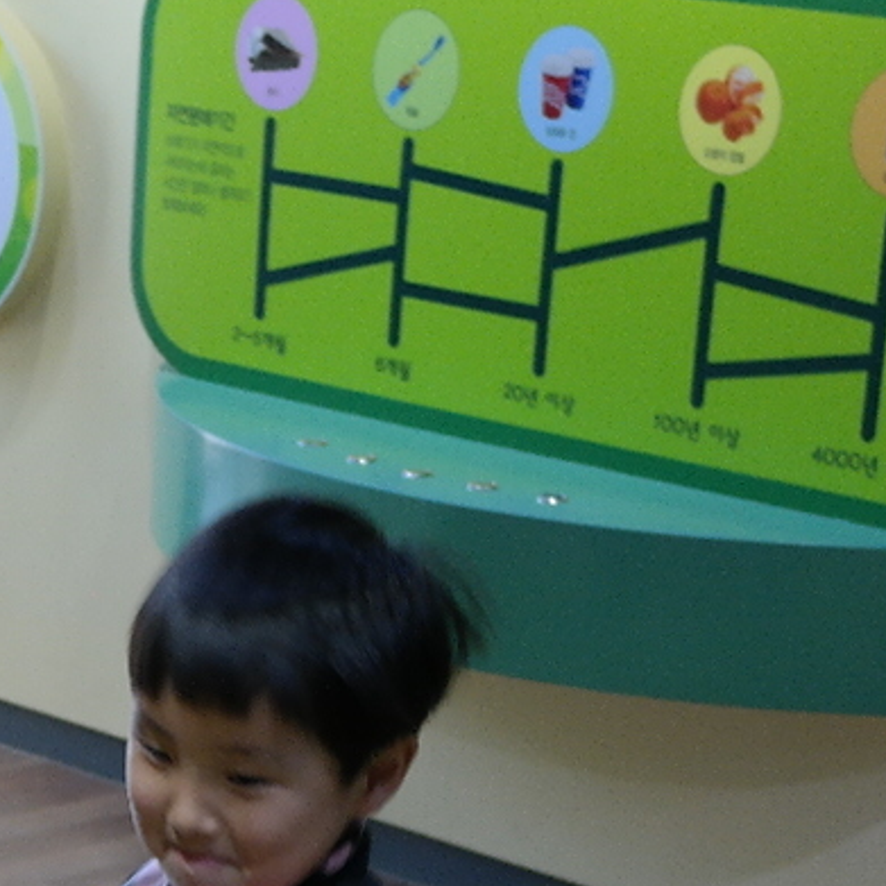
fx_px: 3591
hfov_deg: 13.7
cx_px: -136
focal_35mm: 124
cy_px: 1165
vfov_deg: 13.5
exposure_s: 1/40
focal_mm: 22
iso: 400
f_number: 3.5
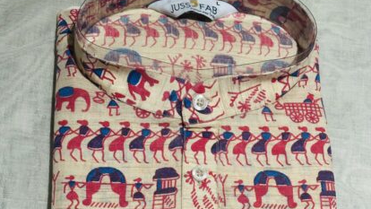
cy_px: 224
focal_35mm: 75
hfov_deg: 28.2
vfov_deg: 15.7
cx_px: 198
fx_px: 738
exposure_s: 1/60
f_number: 1.78
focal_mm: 6.86
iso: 125
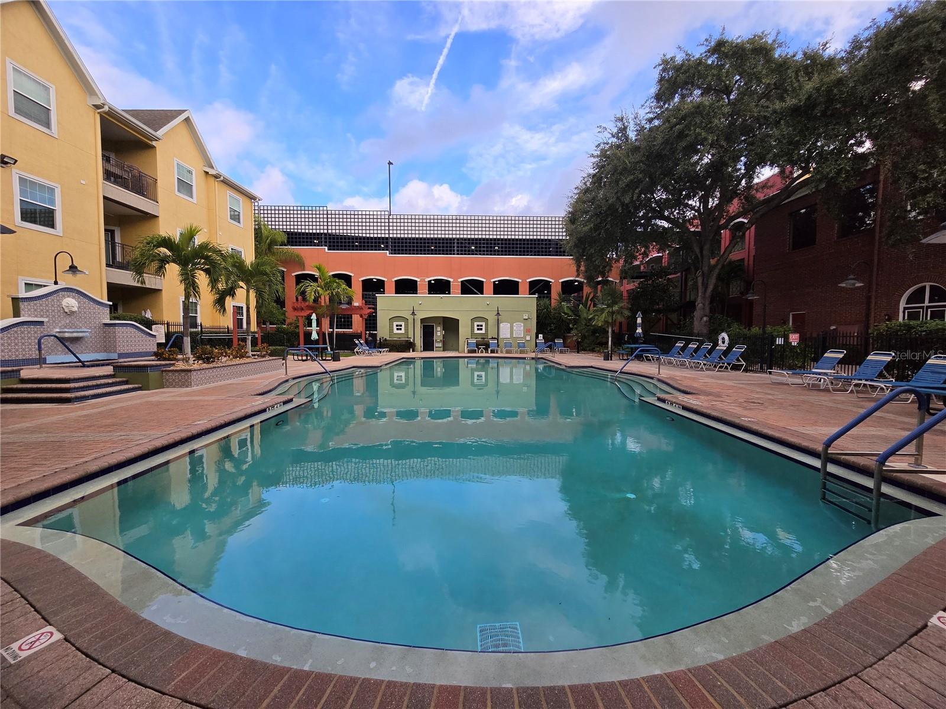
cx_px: 473
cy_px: 354
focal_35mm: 13
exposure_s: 1/2000
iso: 160
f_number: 2.2
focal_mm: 2.2
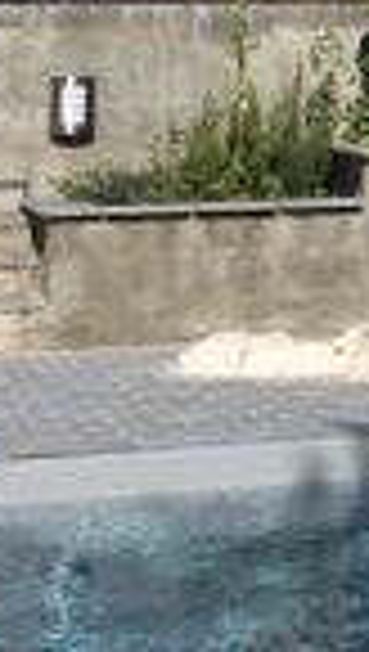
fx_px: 2495
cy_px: -90
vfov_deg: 14.5
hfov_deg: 8.0
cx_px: 814
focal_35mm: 144
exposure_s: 1/2725
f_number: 2.4
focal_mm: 3.3
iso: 32
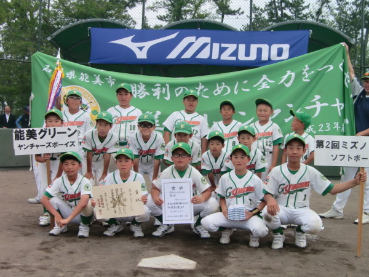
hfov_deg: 41.2
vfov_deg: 31.5
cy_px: 138
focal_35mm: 46
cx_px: 184
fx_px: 490
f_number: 3.3
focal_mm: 8.2
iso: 64
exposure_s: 1/200
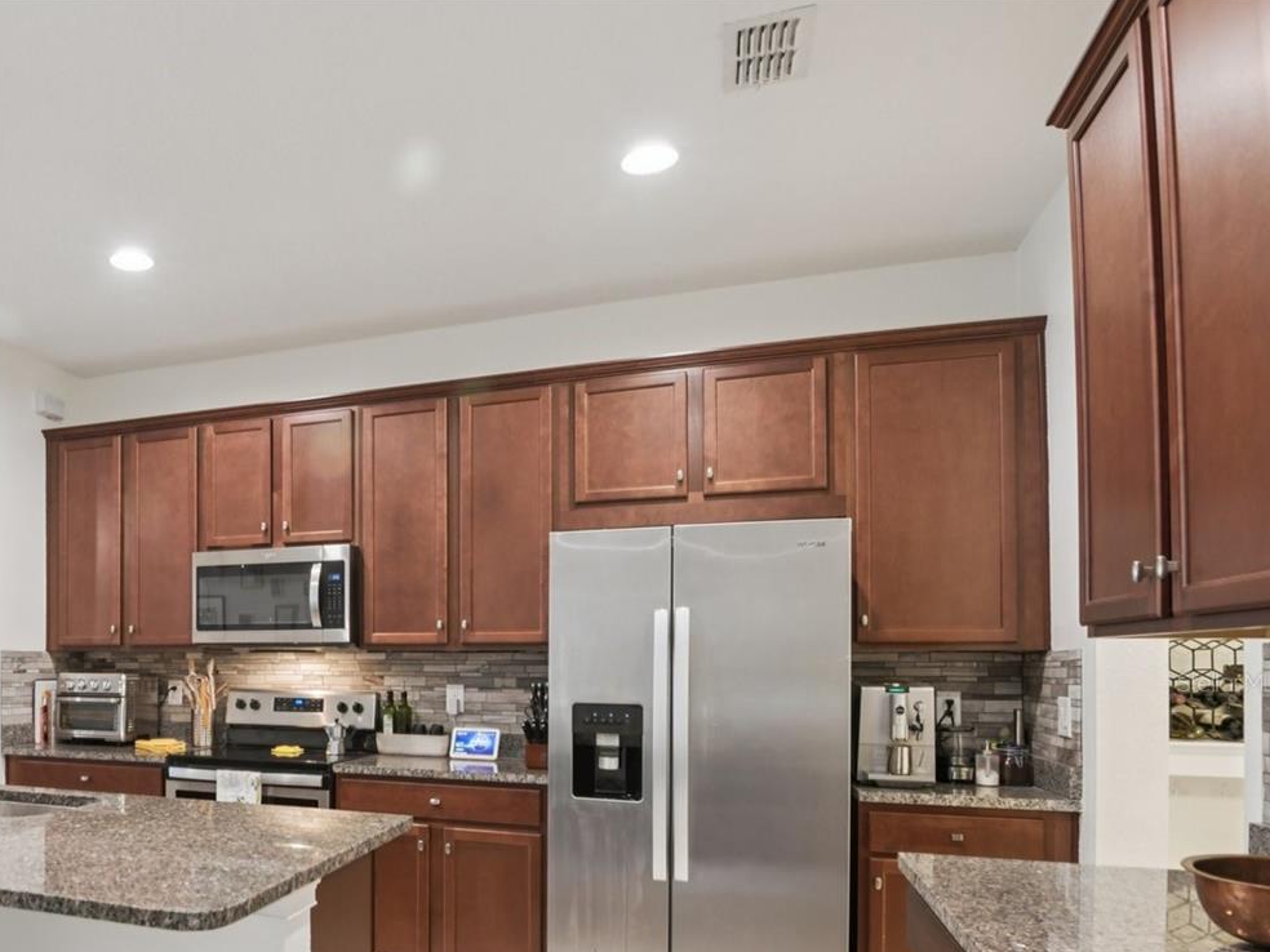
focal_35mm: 25
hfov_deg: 63.6
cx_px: 259
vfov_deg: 53.1
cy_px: 682
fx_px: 917
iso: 400
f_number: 8
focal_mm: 16
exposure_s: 1/3.33
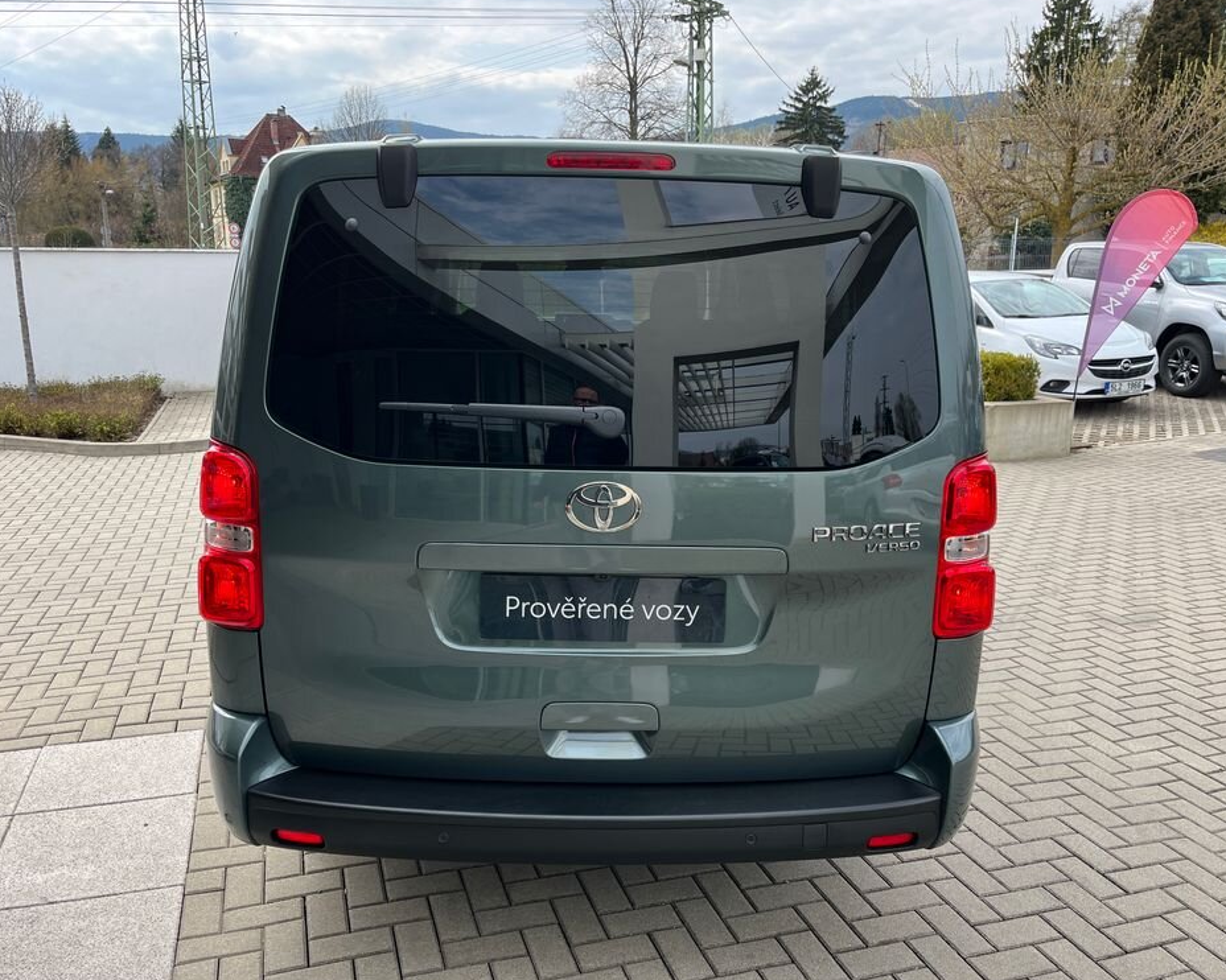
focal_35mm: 28
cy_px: 487
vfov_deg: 51.5
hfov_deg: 62.2
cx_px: 587
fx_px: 1016
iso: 50
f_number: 1.6
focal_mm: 5.1
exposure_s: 1/1140
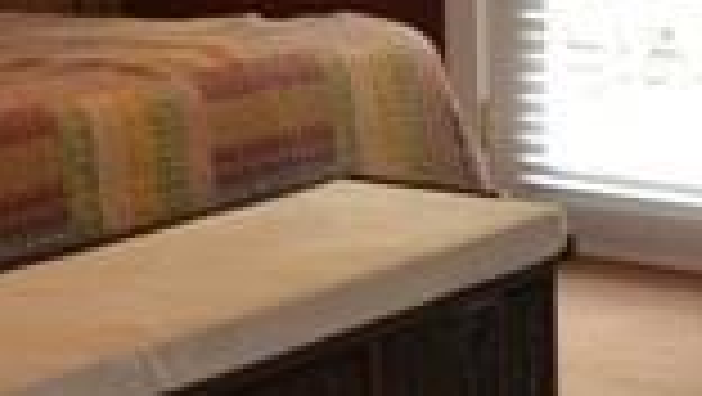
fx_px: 2161
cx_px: 351
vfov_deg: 10.4
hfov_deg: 18.5
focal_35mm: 116
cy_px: -29
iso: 560
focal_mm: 18
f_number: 3.5
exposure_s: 1/60
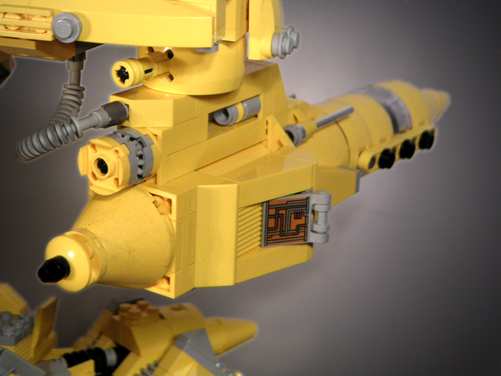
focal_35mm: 79
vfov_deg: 18.7
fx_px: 1143
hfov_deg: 24.7
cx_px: 250
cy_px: 188
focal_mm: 12.2
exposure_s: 1/30
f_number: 3.2
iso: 100
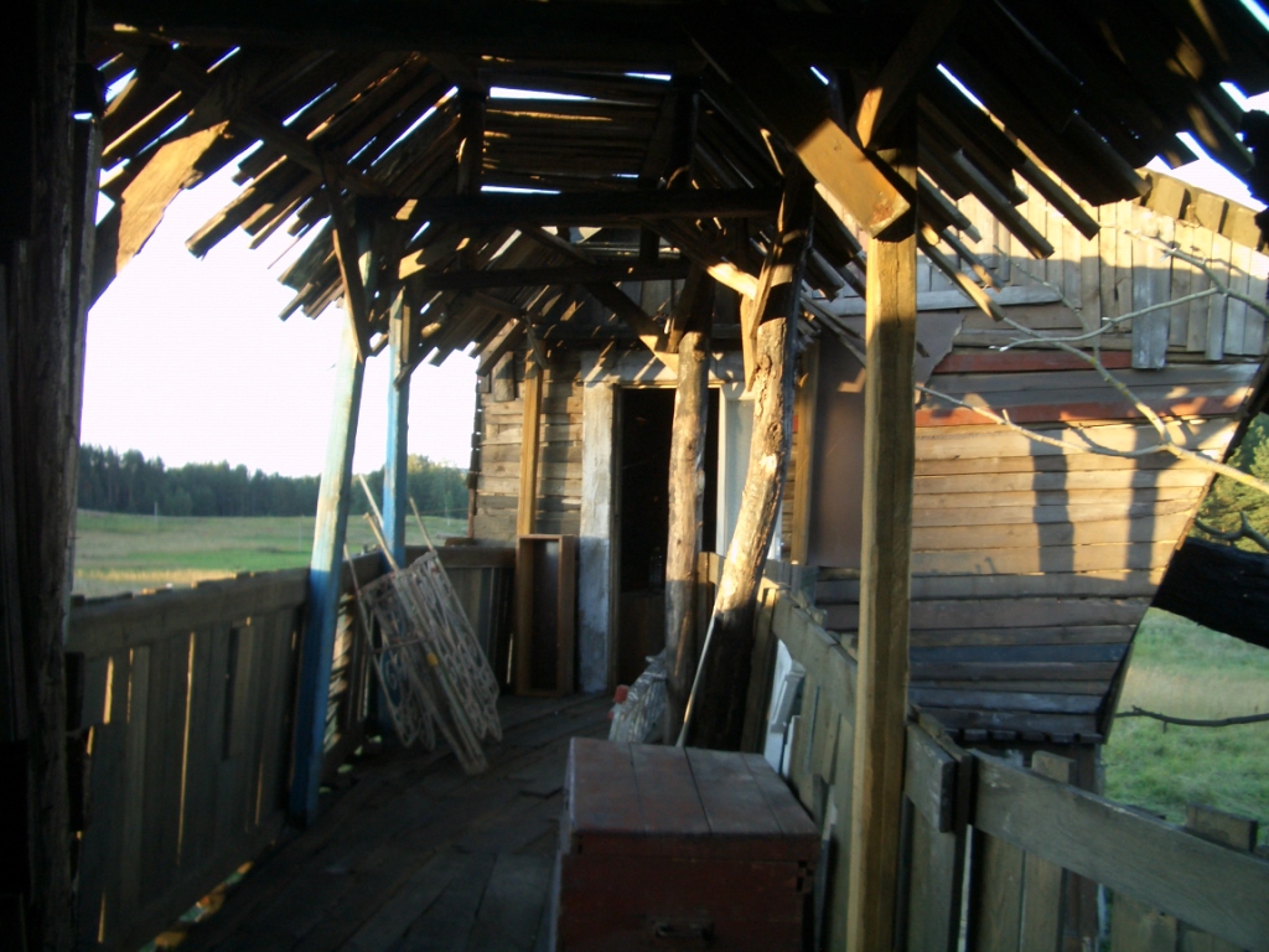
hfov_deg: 52.6
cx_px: 634
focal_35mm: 35
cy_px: 476
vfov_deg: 40.7
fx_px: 1283
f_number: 2.6
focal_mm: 5.8
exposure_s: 1/80
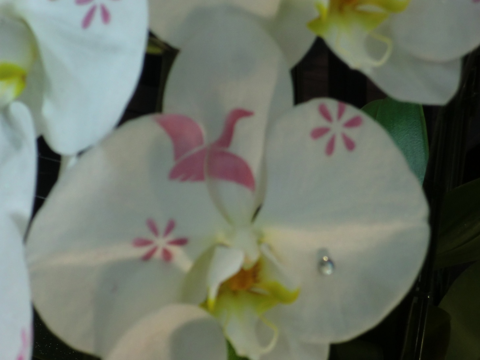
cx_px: 240
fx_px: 1220
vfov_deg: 16.8
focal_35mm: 88
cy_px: 180
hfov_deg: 22.3
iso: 200
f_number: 5.4
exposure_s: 1/80
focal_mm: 15.81
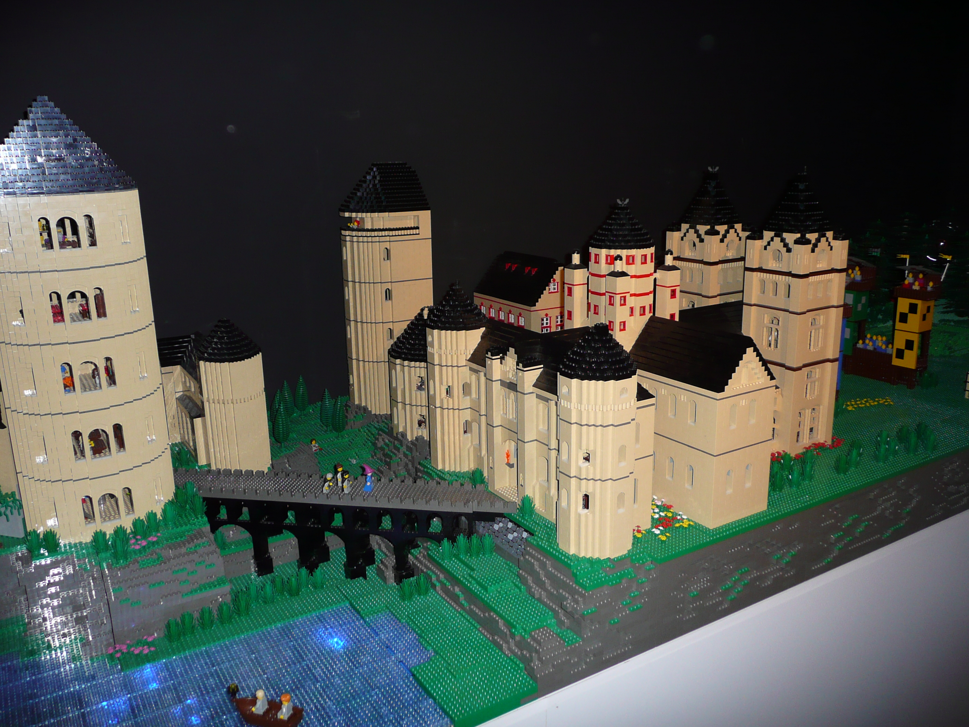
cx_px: 484
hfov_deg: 63.4
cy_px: 364
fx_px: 784
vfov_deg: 49.7
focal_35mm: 28
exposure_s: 1/30
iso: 125
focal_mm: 4.6
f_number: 3.3
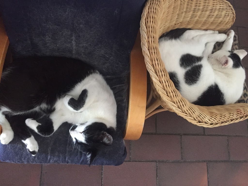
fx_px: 208
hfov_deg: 61.7
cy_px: 93
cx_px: 124
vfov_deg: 48.2
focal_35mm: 29
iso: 320
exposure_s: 1/17
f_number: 2.2
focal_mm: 4.15
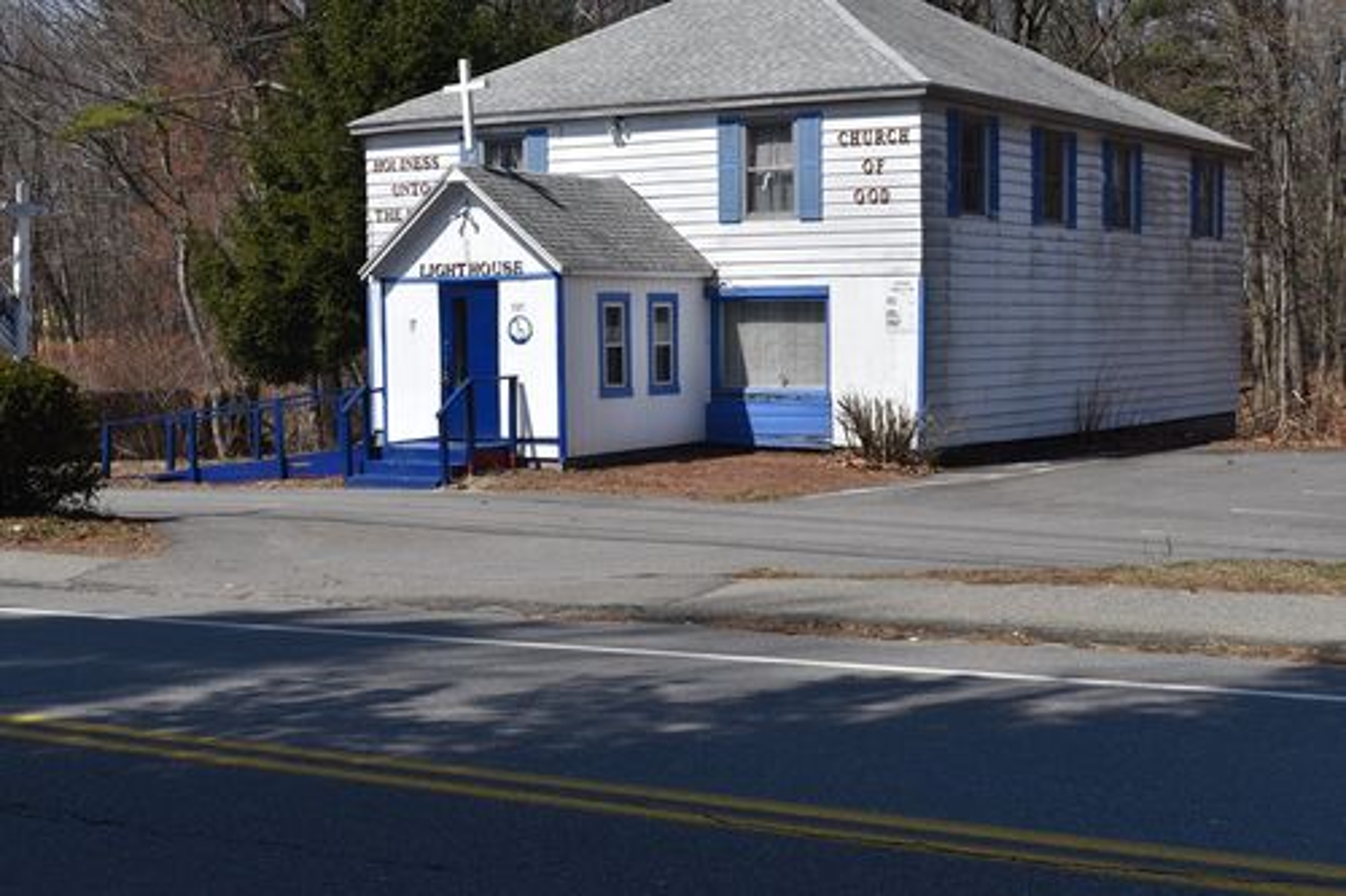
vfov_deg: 25.7
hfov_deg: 37.9
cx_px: 673
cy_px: 448
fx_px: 1962
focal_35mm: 52
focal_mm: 35
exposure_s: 1/500
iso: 200
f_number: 11
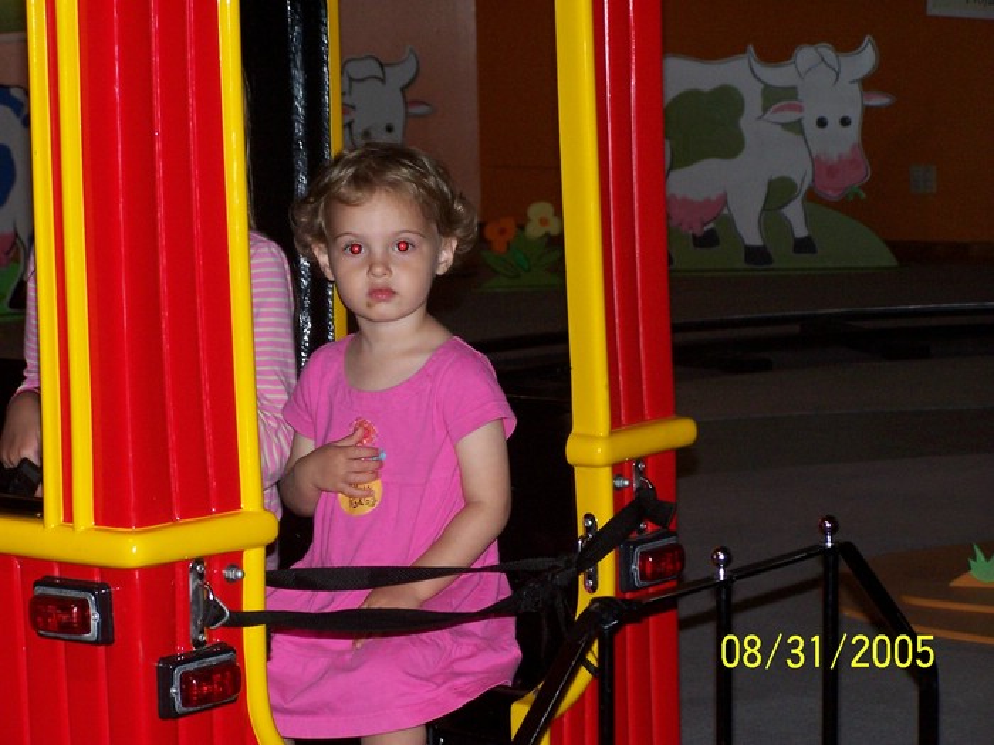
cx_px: 497
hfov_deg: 15.4
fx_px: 3676
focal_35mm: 128
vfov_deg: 11.6
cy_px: 372
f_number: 3.2
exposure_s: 1/90
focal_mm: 21.2
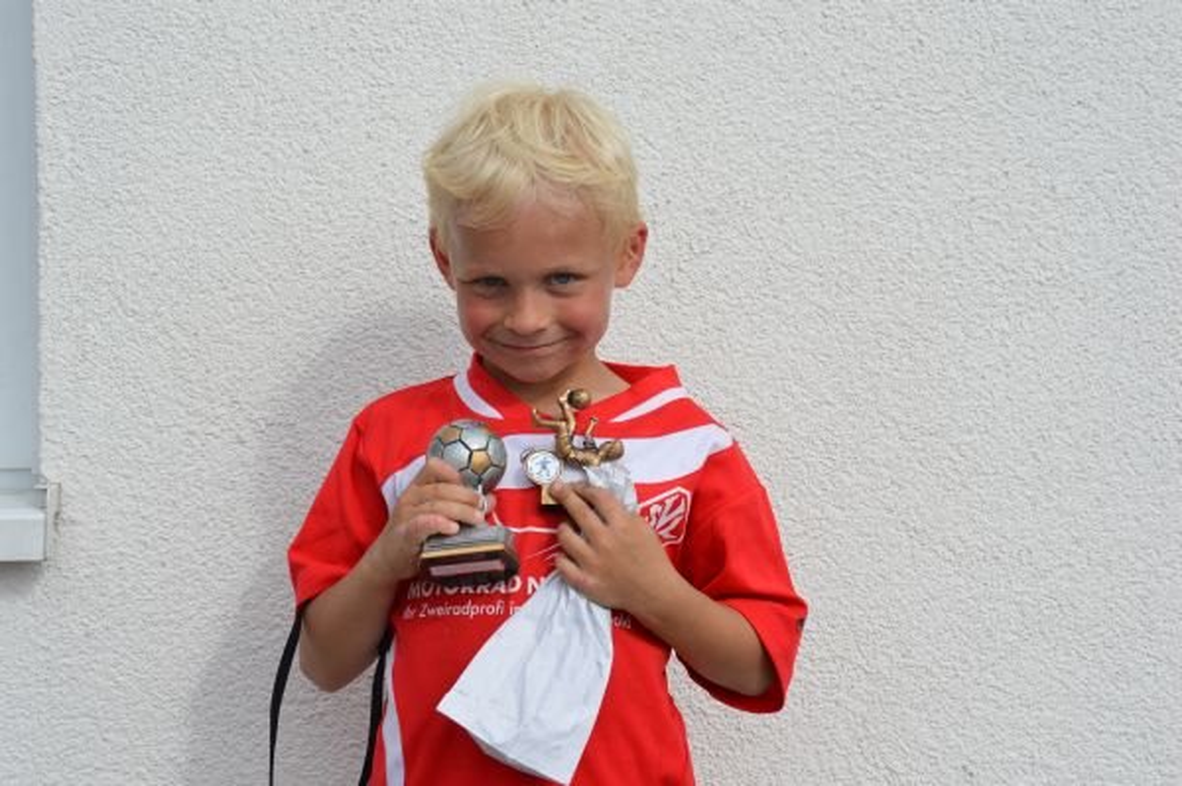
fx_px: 2067
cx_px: 591
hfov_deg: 31.9
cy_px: 393
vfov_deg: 21.5
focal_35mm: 63
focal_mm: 42
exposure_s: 1/250
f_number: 8
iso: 100
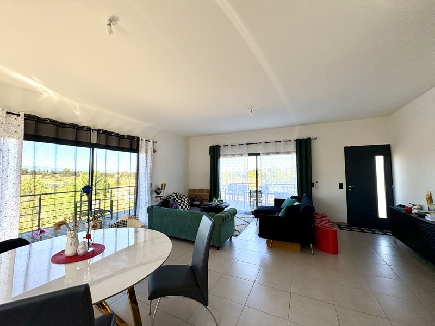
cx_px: 218
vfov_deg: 85.7
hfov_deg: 102.1
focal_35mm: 14
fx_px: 176
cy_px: 163
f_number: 2.2
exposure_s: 1/176
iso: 64
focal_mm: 2.22
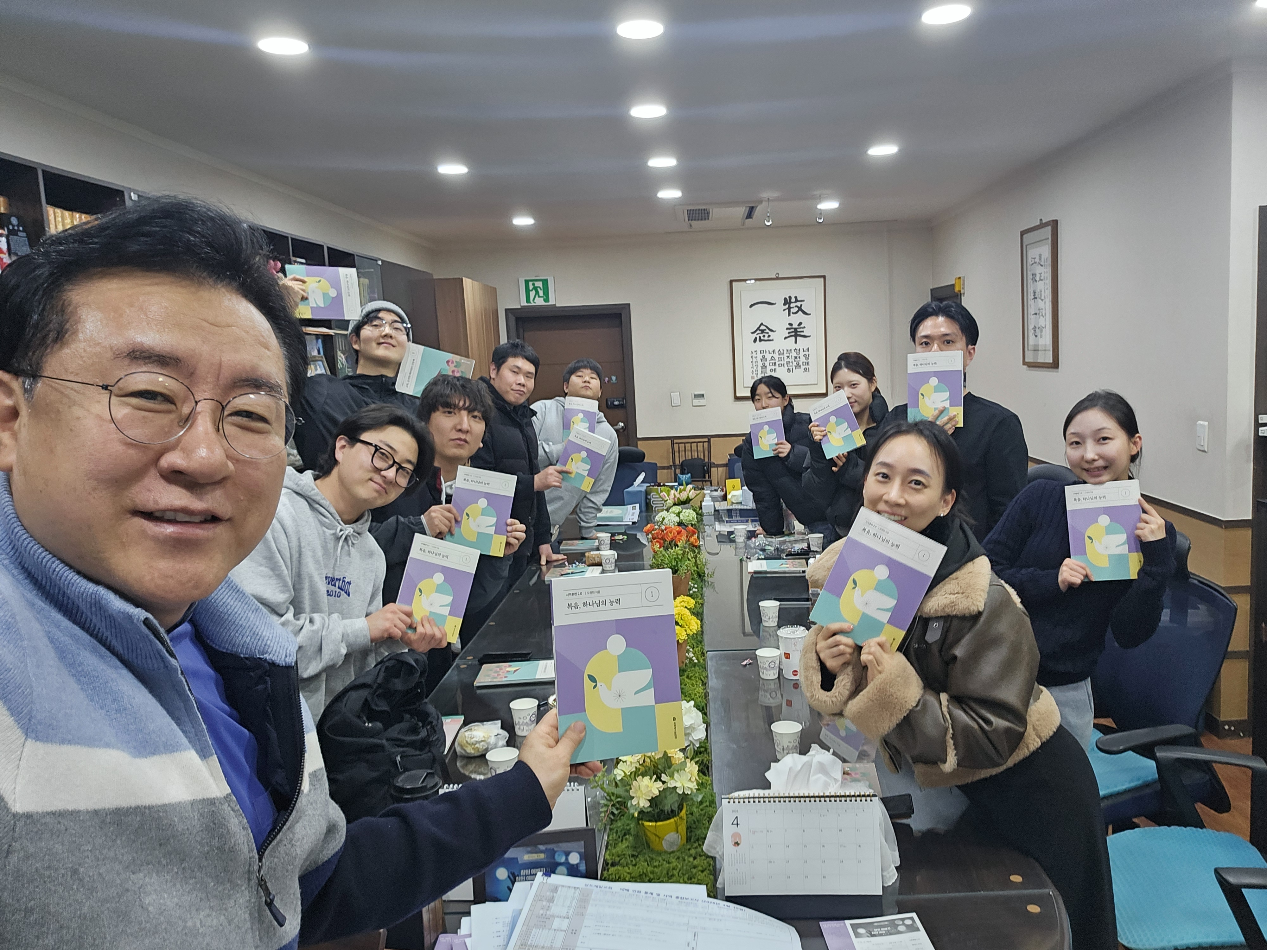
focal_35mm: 25
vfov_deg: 54.9
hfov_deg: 69.4
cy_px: 475
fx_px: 915
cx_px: 634
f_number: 2.2
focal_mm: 3.3
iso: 200
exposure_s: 1/60.2
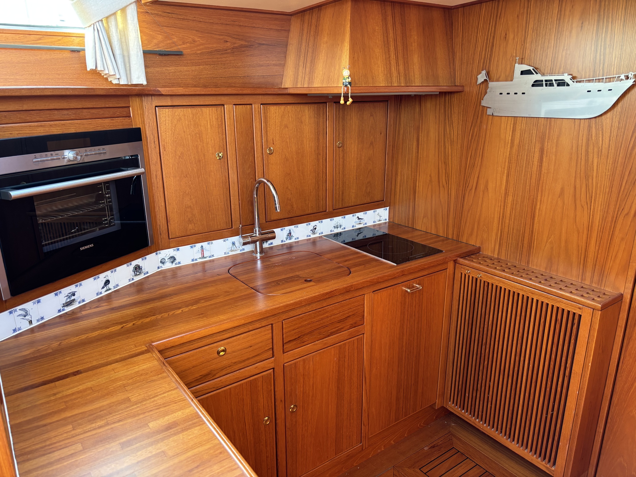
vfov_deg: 53.1
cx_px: 318
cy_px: 238
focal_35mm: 26
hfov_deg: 67.3
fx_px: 478
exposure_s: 1/51
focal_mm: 5.96
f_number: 1.6
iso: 125
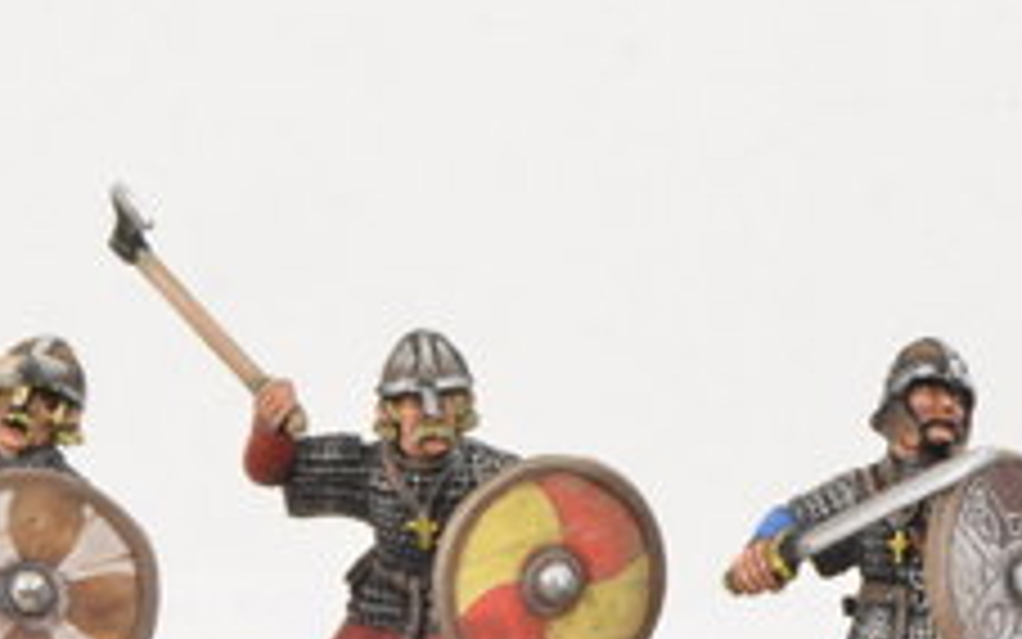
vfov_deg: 6.2
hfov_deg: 9.9
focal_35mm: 212
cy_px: 544
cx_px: 243
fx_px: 5906
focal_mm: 105
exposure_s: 4
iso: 100
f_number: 32
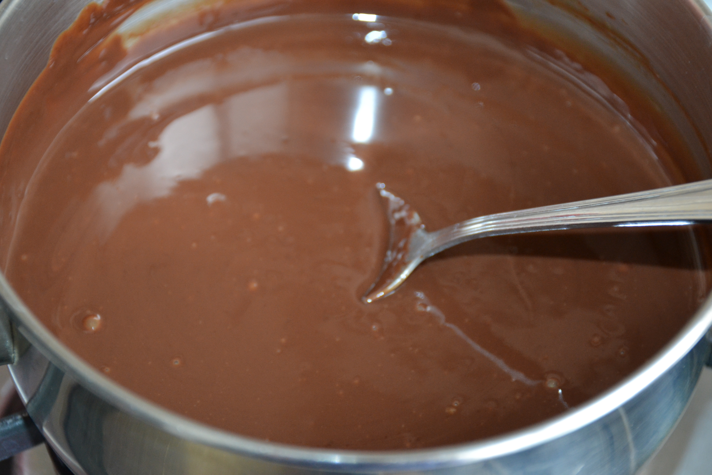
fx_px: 1780
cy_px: 238
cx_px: 356
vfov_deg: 15.2
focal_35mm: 90
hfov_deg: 22.6
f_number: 5
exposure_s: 1/60
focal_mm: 60
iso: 1100
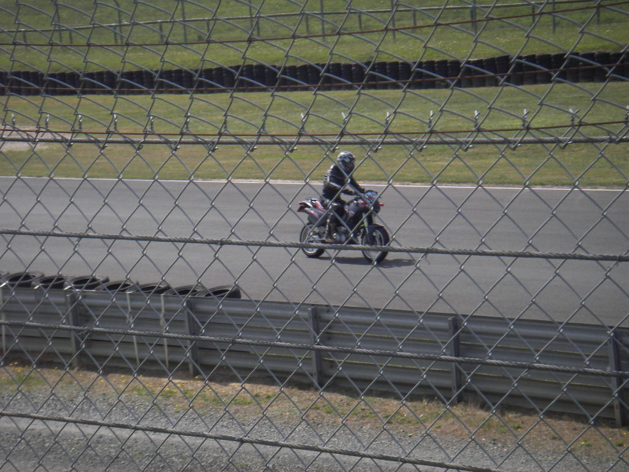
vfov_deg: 13.0
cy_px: 236
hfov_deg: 17.3
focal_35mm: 114
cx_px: 314
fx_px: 2071
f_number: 4
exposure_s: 1/400
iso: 50
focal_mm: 18.9
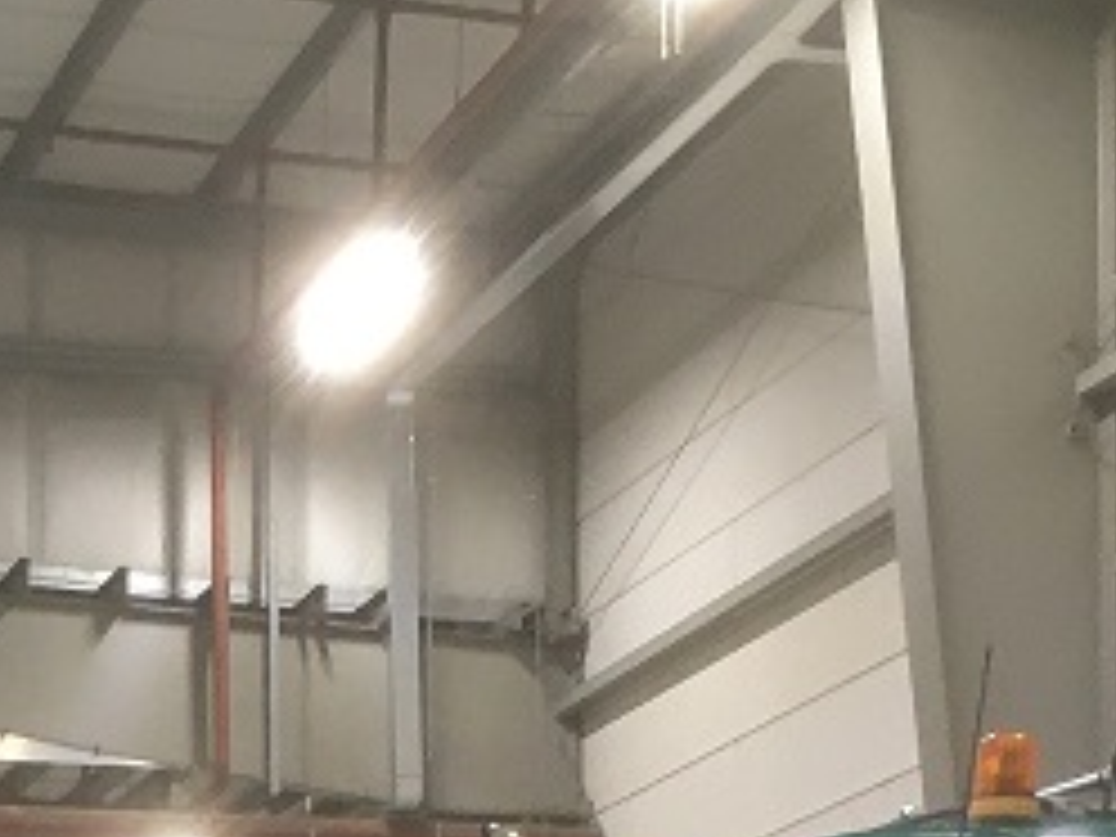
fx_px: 3804
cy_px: 1454
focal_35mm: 118
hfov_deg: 16.3
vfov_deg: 11.7
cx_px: -63
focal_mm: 4.15
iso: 125
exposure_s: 1/33
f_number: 2.2
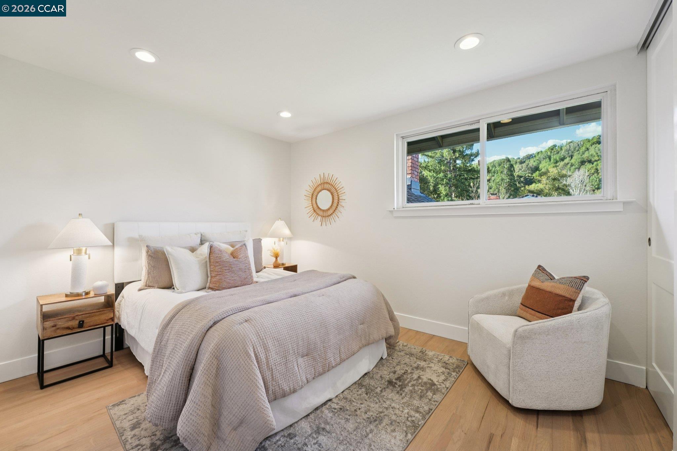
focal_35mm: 14
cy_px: 226
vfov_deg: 81.2
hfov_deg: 104.3
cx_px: 338
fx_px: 263
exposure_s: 1/15
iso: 640
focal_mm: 14
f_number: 8
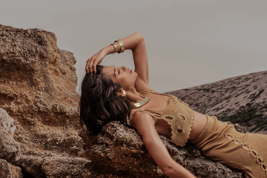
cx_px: 134
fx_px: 519
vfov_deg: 19.5
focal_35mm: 70
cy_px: 89
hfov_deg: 28.8
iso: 100
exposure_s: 1/200
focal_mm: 70
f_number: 13
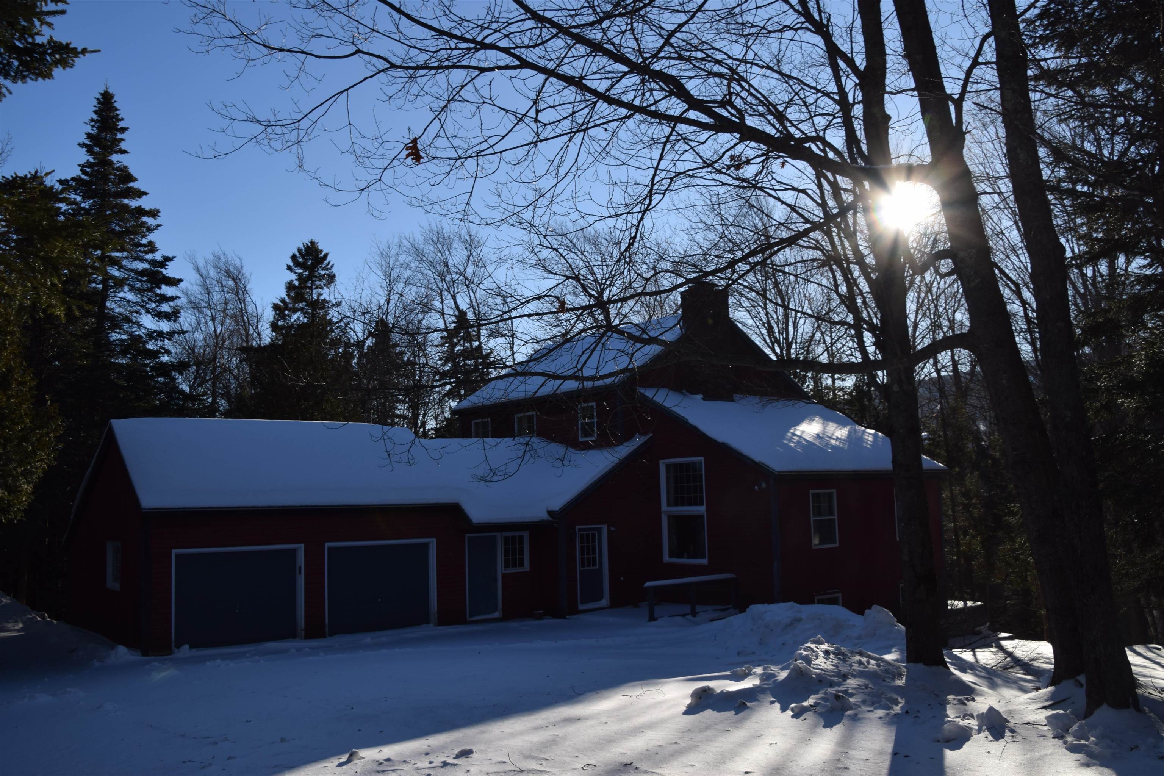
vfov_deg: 41.7
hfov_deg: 59.5
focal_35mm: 32
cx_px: 582
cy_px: 388
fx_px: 1018
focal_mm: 21
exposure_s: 1/200
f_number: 11
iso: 100
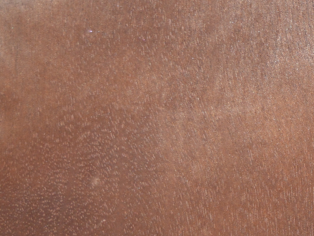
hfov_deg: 10.5
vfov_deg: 8.2
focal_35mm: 181
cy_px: 147
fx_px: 1642
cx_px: 499
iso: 800
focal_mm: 38
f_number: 4.8
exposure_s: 1/60
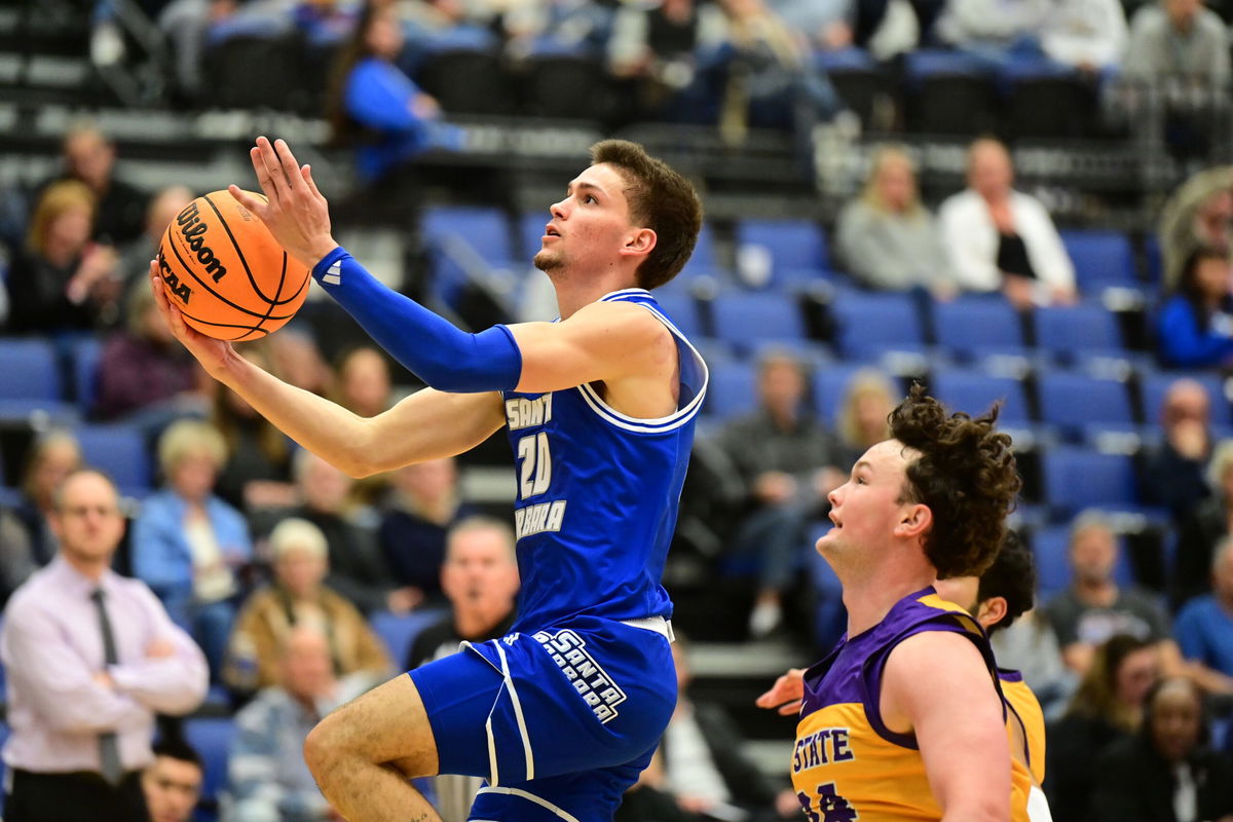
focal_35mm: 200
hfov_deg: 10.3
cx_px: 616
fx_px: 6849
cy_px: 411
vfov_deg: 6.9
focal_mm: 200
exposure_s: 1/1000
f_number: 2.8
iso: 6400
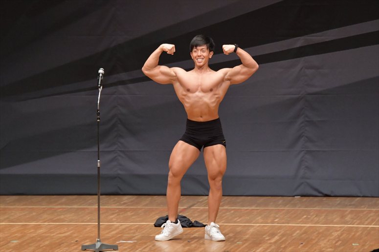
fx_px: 2683
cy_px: 126
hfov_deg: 8.1
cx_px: 190
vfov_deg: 5.4
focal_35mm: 255
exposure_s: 1/400
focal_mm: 170
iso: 6400
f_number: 5.6
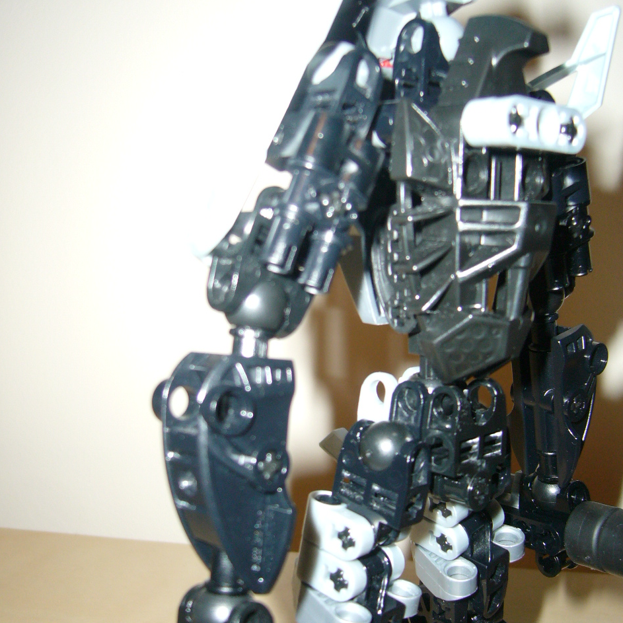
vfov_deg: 40.0
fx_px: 855
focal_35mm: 42
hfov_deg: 40.0
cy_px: 335
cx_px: 311
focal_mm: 5.8
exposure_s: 1/30
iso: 100
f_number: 2.8
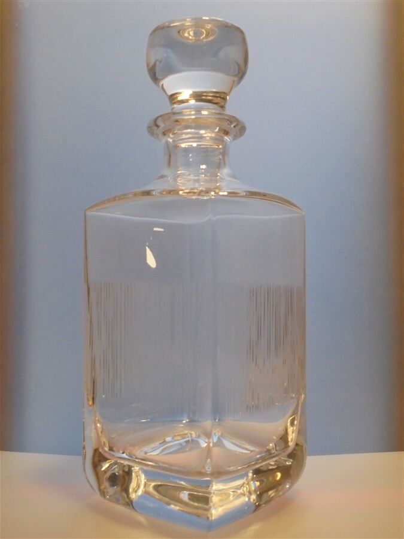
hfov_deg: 37.7
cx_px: 202
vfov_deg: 49.0
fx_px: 591
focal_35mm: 38
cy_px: 270
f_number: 4.2
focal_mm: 6.9
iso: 400
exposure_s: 1/25
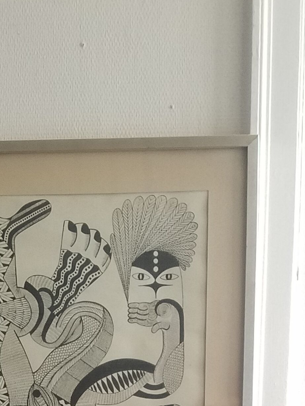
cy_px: 597
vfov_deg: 20.1
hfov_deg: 17.3
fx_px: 998
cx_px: 87
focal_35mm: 85
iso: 125
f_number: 1.7
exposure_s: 1/50
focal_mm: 4.2
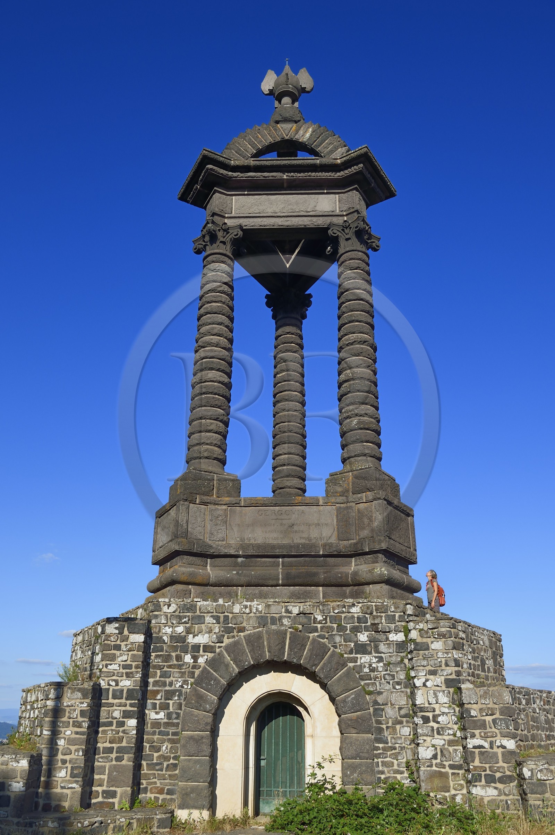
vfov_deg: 63.7
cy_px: 418
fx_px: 672
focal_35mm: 29
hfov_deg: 44.9
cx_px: 278
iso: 200
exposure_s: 1/250
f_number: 13
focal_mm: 29
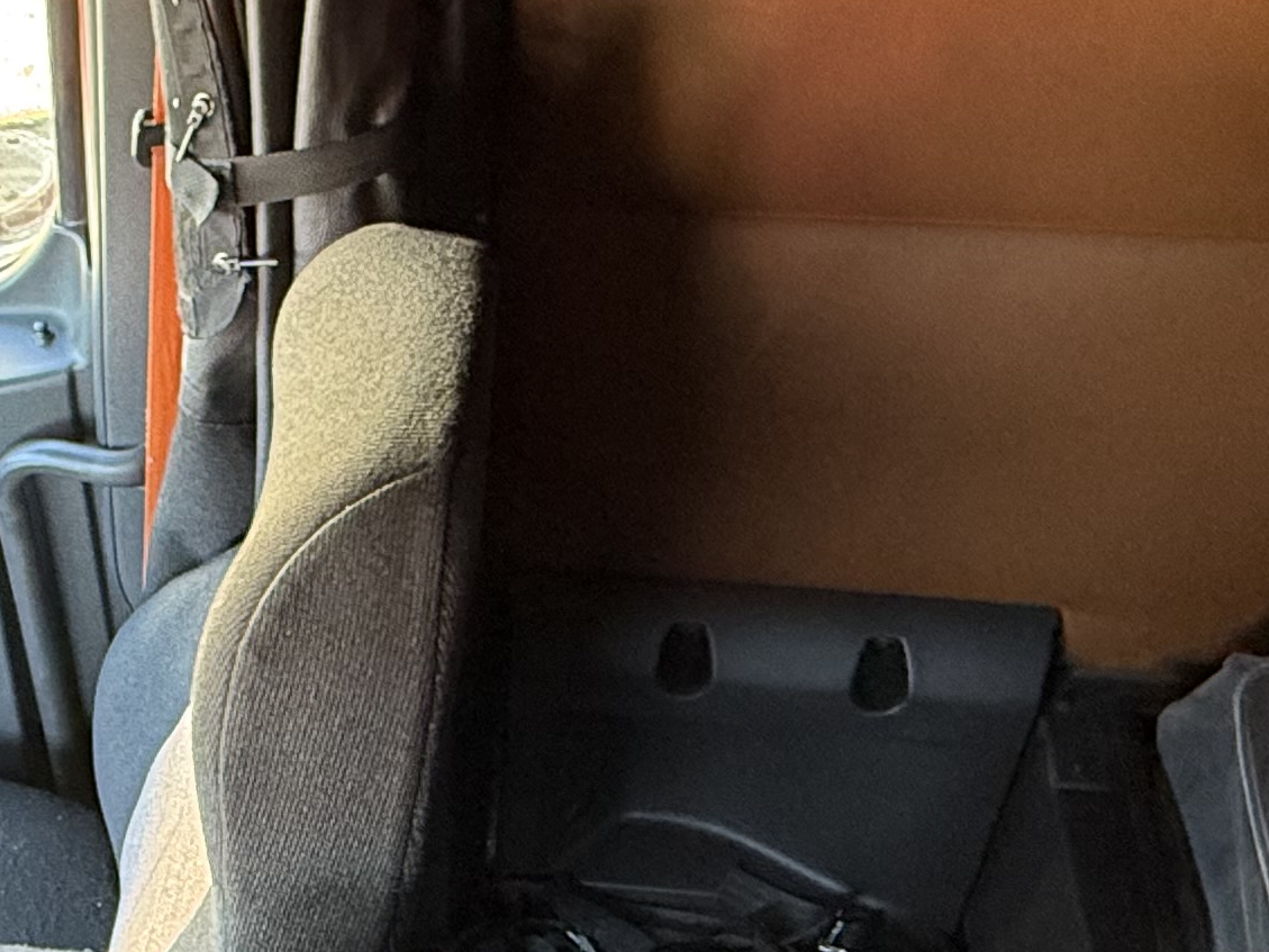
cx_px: 384
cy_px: 705
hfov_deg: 37.6
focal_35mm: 50
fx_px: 1833
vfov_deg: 28.7
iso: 400
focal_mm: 2.22
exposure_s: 1/60
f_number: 2.2
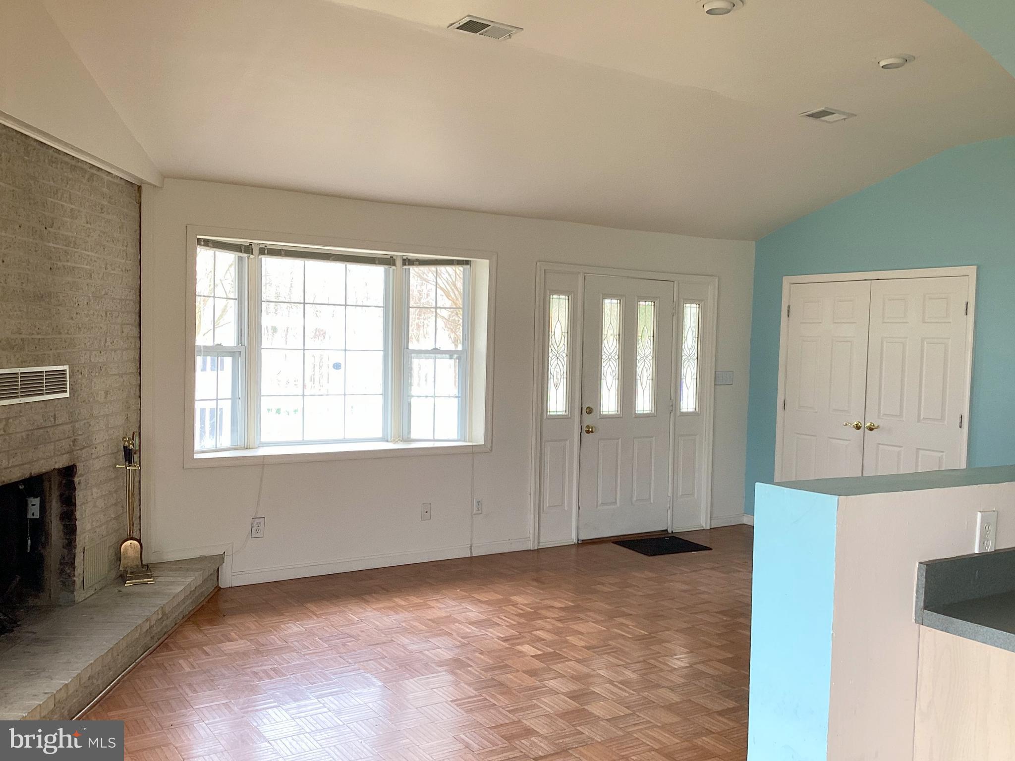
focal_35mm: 31
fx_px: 909
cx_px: 508
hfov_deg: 58.4
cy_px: 380
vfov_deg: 45.4
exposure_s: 1/60
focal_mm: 3.3
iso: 50
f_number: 2.4
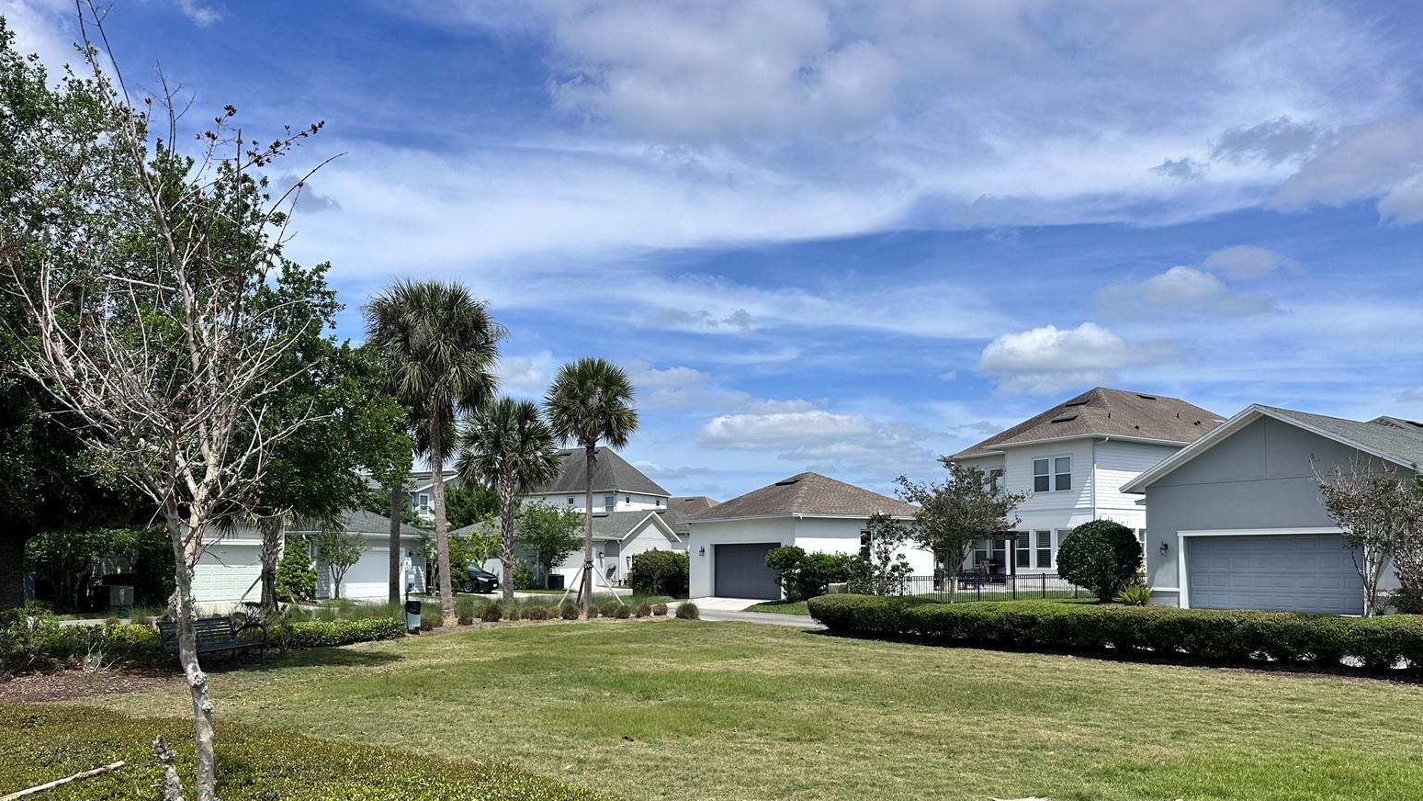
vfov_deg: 42.4
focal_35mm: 27
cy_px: 528
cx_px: 693
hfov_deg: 69.8
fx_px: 1019
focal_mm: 6.86
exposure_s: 1/6623
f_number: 1.78
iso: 80
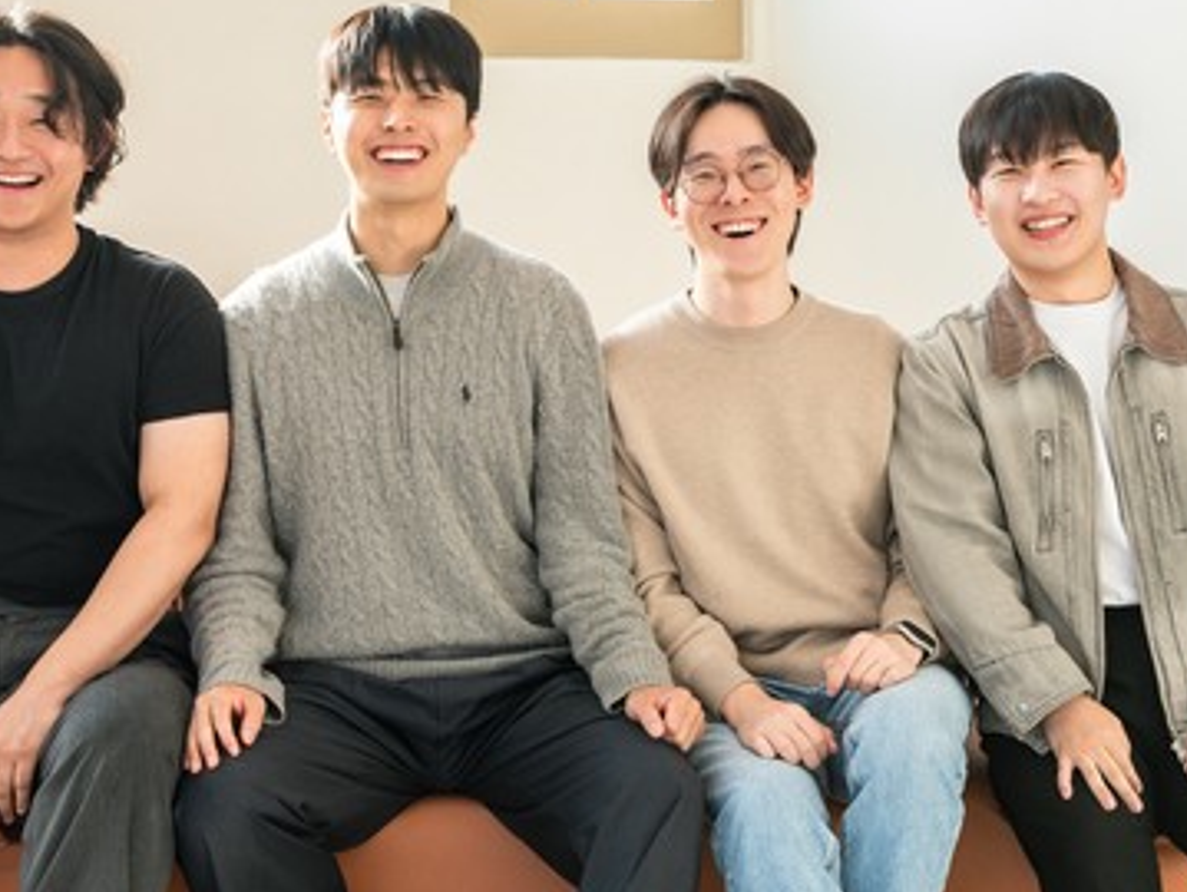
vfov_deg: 19.1
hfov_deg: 25.3
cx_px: 582
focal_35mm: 77
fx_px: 2643
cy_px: 349
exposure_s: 1/100
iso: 500
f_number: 5.6
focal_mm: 48
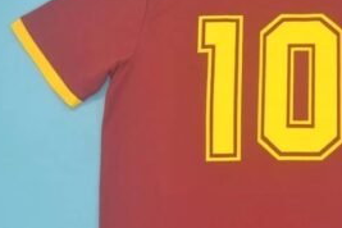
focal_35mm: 81
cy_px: 134
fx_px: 769
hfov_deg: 24.6
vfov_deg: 16.8
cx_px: 284
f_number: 4
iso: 200
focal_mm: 24
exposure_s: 1/100
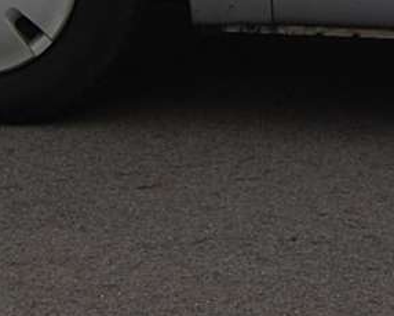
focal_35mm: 192
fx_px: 2240
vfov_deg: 7.7
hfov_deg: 9.5
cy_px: -327
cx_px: 725
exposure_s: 1/125
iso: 200
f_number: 5.6
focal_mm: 26
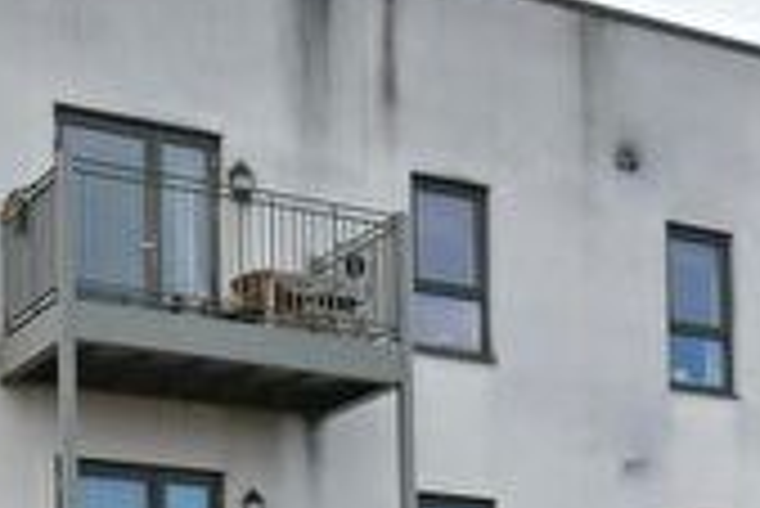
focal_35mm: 91
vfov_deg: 13.8
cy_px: 838
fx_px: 1923
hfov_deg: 22.4
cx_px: 364
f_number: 8
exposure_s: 1/400
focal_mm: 15
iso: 320
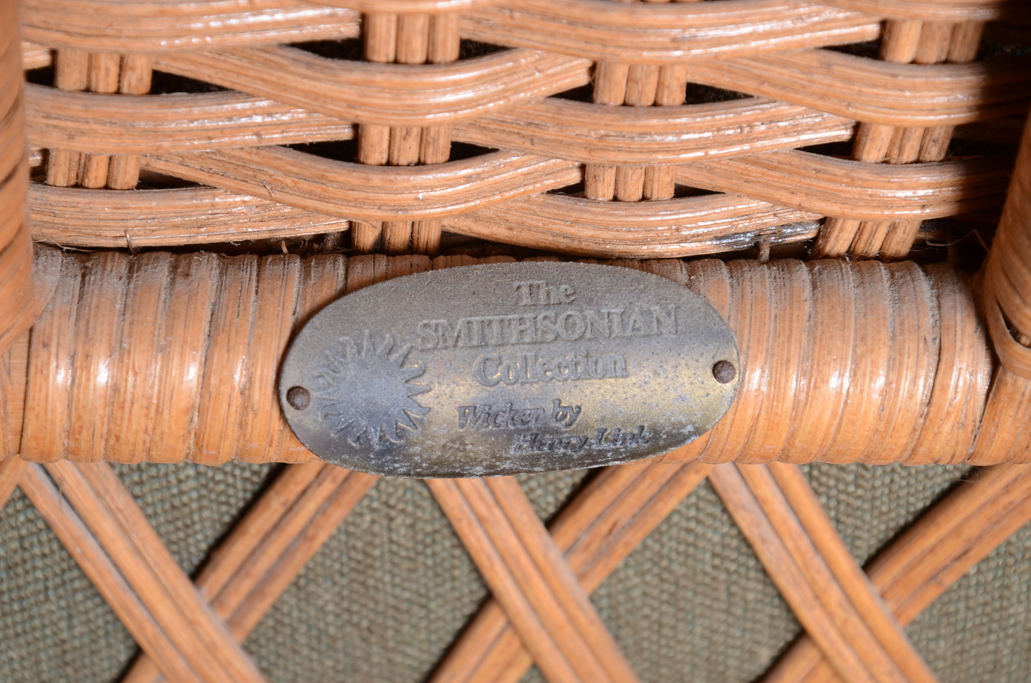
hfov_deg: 13.1
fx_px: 4501
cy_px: 342
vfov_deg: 8.7
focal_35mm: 158
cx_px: 516
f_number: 9
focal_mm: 105
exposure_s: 1/125
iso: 125
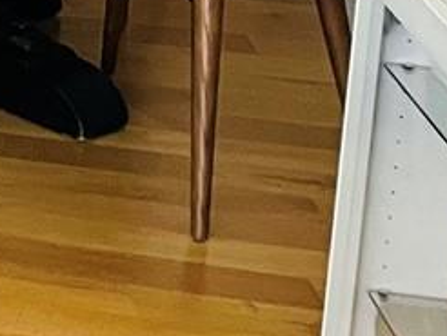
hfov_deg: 9.1
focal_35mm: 169
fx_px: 2184
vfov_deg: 8.0
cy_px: -536
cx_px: -958
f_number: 1.6
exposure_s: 1/60
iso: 200
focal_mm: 4.2
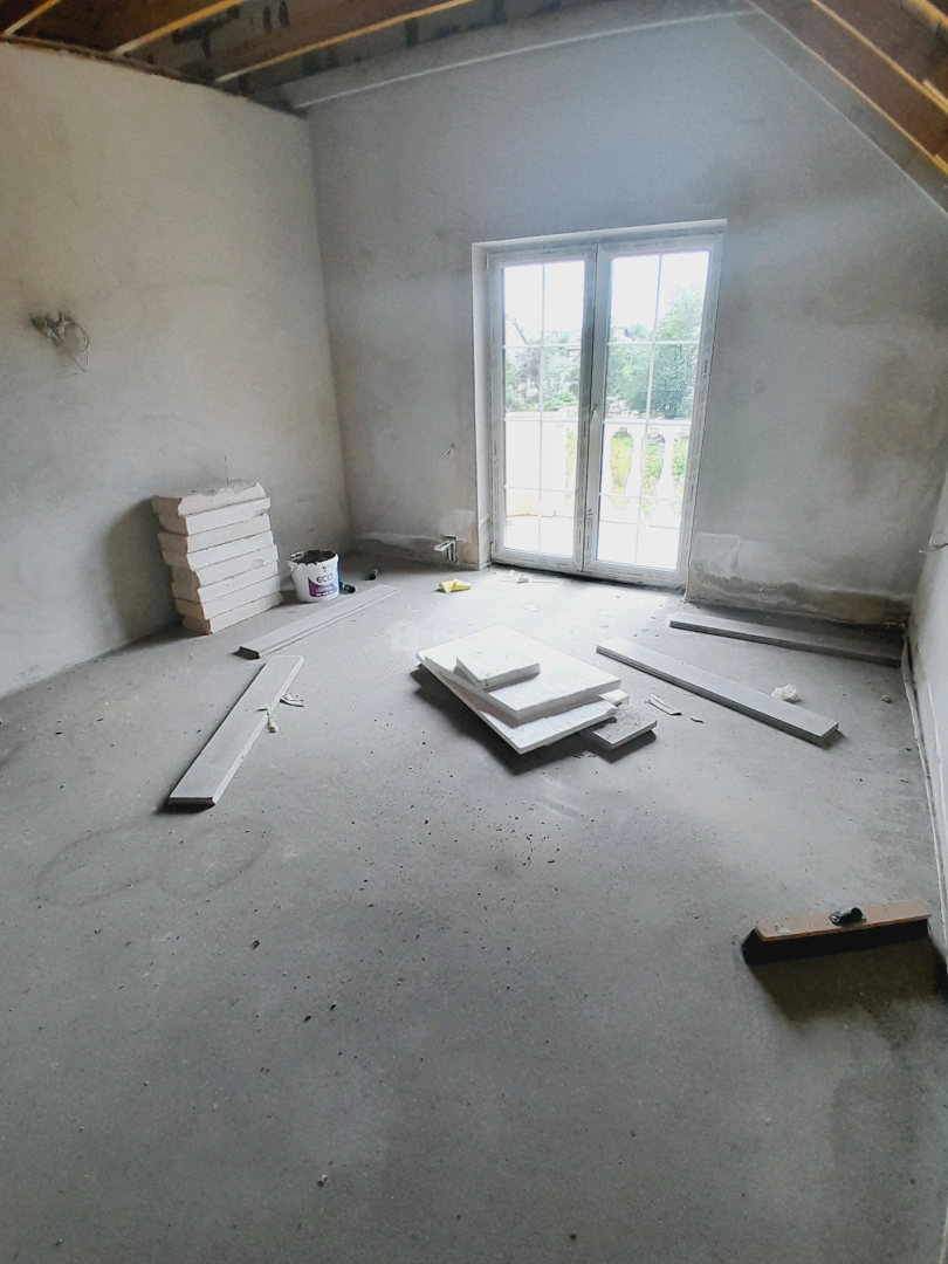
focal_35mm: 17
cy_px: 632
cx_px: 474
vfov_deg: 91.0
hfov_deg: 74.7
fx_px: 621
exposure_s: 1/100
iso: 50
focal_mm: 1.46
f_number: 2.2
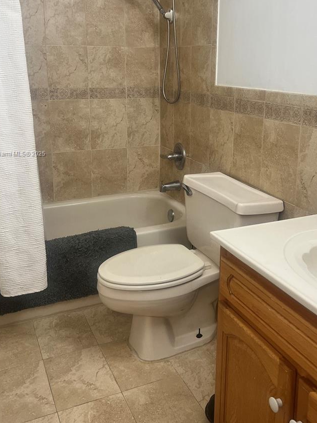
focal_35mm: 37
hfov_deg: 38.6
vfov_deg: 49.6
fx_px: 452
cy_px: 154
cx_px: 179
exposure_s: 1/120
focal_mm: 5.7
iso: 125
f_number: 1.5
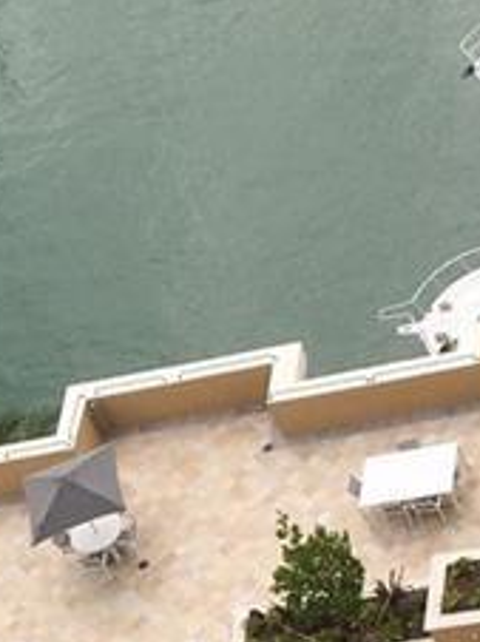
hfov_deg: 9.5
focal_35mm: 154
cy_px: 693
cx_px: -82
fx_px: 2853
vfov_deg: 12.6
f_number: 2.2
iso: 32
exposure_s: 1/1520
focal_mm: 4.15
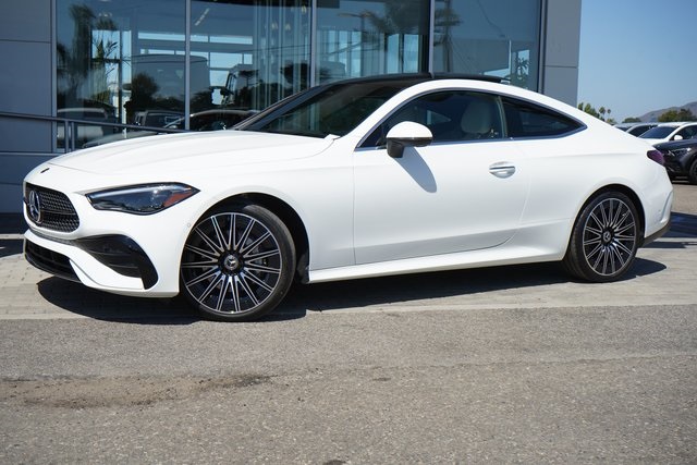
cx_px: 348
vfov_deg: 29.3
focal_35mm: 46
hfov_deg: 42.7
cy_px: 232
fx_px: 891
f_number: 9
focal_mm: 46
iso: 1000
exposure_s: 1/2500
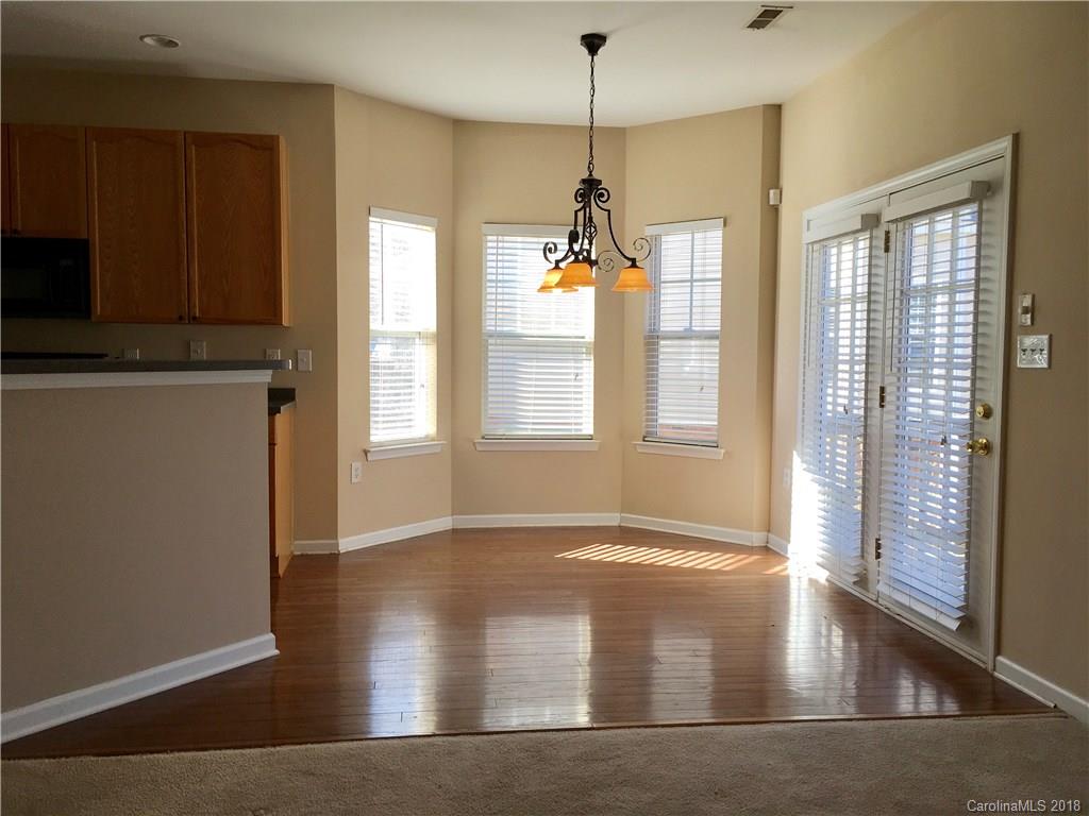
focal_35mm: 29
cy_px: 408
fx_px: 912
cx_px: 544
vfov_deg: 48.2
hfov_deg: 61.7
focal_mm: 4.15
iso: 25
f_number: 2.2
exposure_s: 1/120
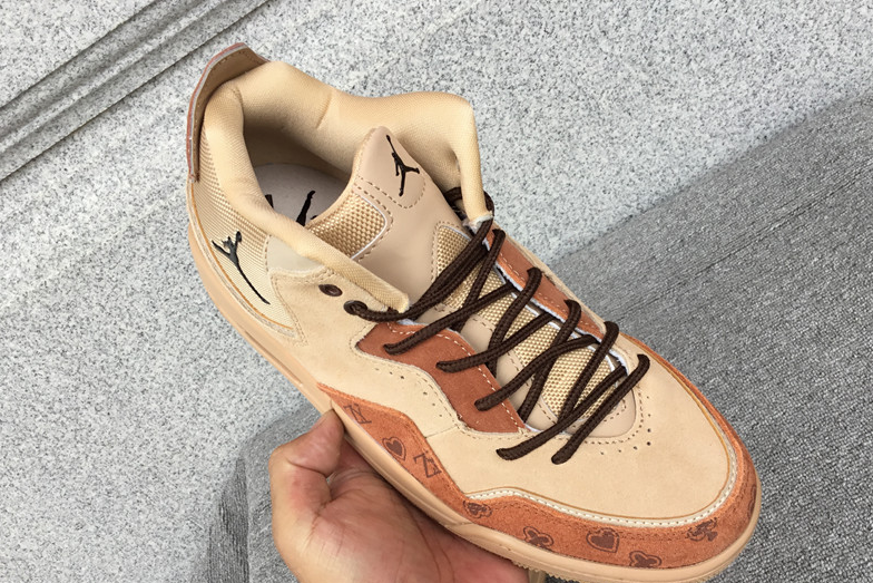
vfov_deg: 35.8
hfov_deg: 51.8
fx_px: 897
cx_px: 463
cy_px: 349
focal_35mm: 37
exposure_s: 1/111
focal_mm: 3.3
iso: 25
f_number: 2.4
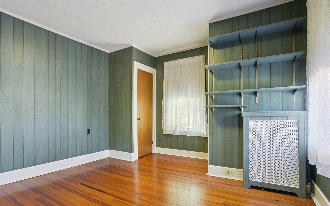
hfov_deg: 91.1
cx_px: 166
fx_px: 162
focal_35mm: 18
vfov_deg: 64.8
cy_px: 114
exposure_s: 1/4
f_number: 11
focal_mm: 17
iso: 400
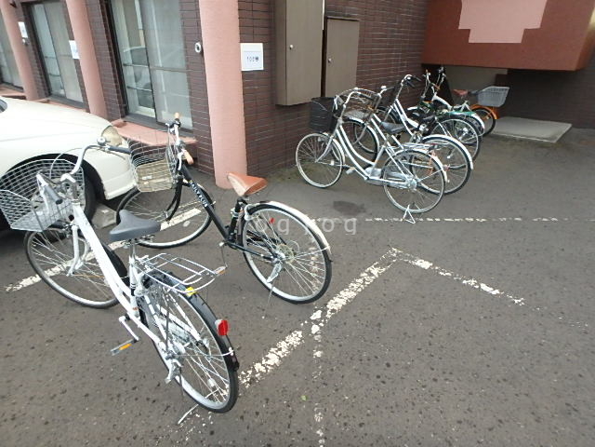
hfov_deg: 79.0
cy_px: 224
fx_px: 361
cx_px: 298
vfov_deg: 63.4
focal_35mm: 21
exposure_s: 1/30
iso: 640
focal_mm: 3.7
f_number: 3.5
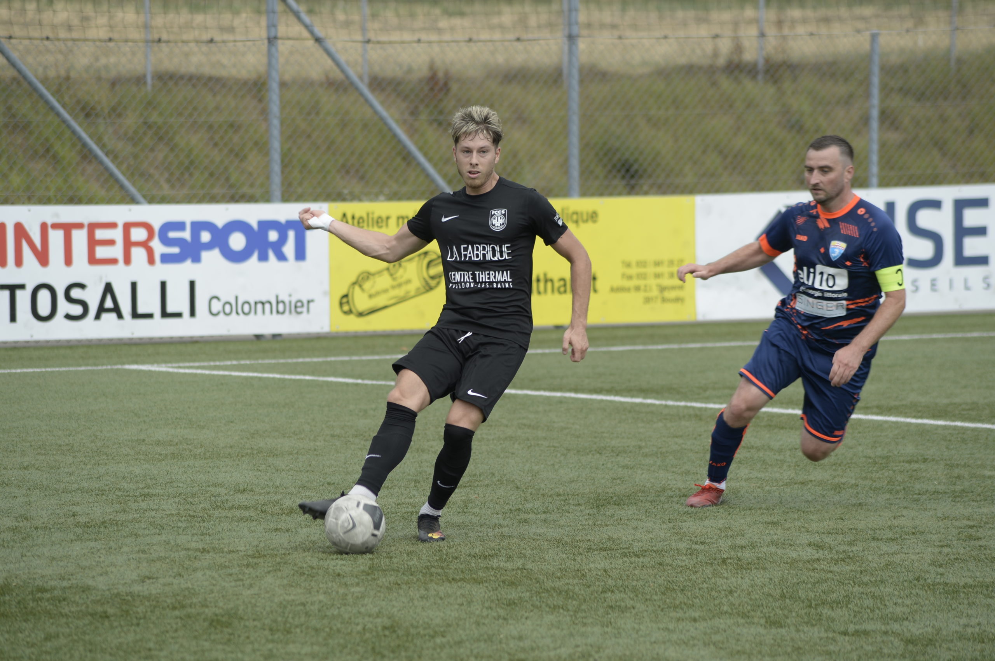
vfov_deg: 6.2
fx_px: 6074
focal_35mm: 220
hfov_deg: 9.4
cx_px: 498
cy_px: 330
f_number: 5.6
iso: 100
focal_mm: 220
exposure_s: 1/400
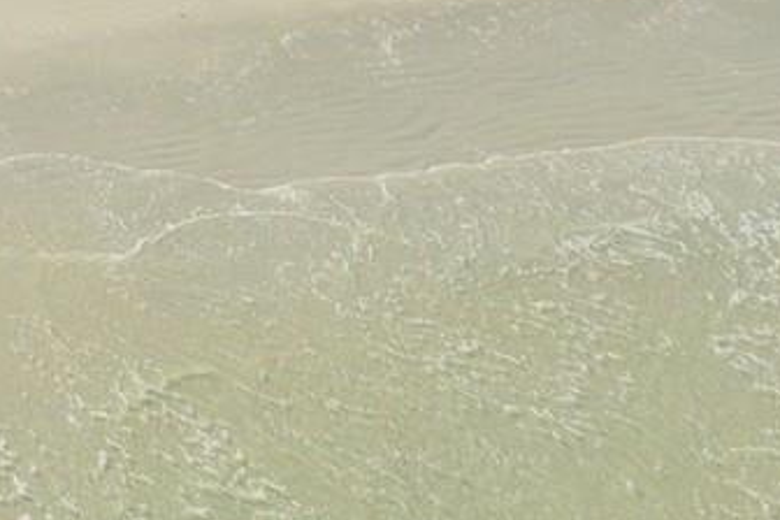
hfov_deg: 13.5
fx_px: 2578
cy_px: -852
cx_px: -970
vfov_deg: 9.7
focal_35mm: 119
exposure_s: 1/3000
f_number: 1.7
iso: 100
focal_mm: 6.72
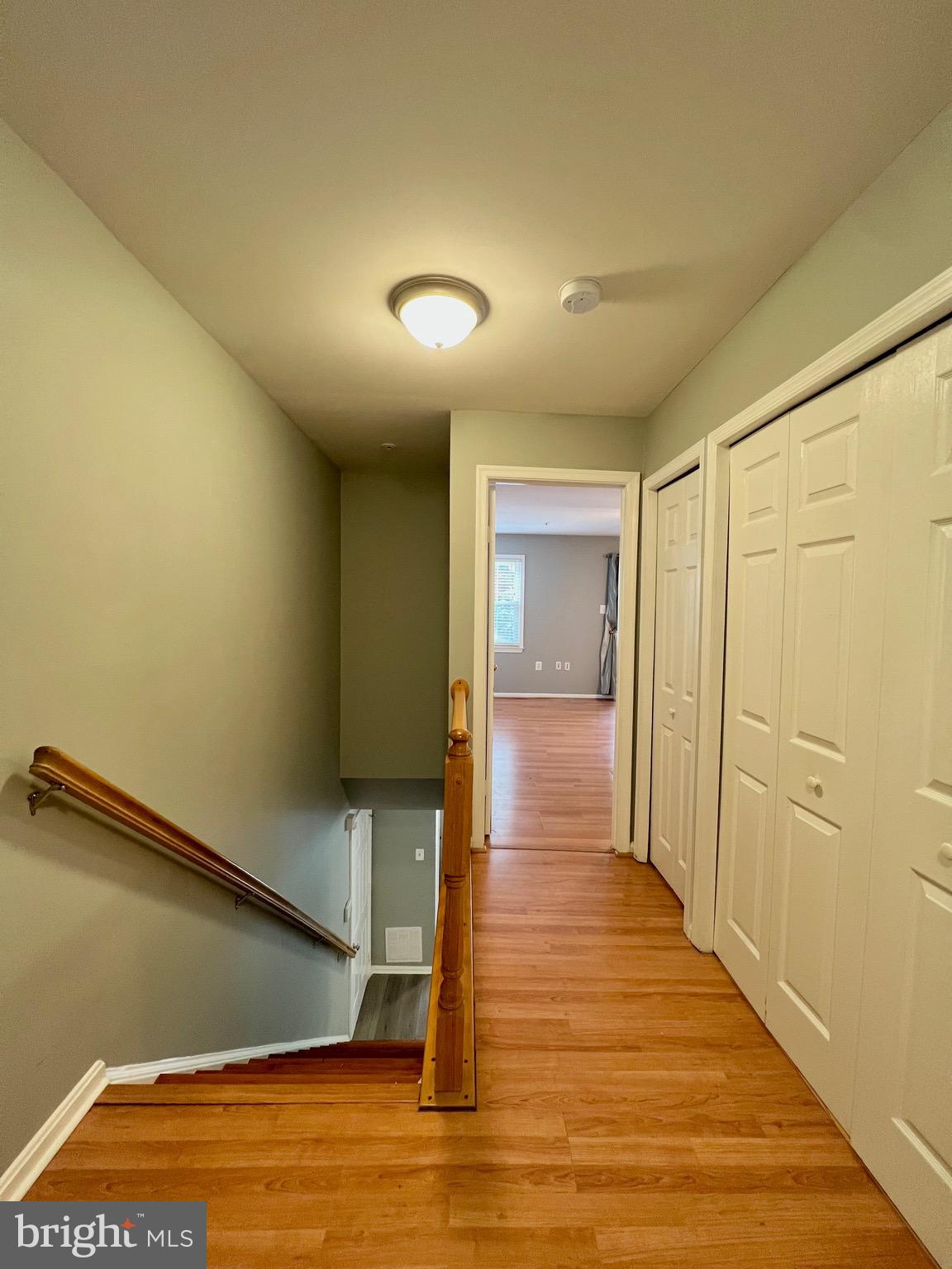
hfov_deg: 89.9
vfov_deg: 106.2
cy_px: 634
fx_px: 477
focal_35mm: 13
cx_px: 476
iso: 200
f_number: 1.8
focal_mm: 1.57
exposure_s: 1/60
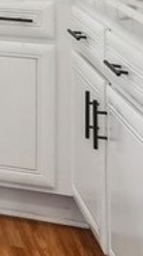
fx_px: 730
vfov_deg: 18.1
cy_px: -106
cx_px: -491
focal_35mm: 108
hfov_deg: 7.0
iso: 400
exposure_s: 1/30
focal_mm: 19
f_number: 8
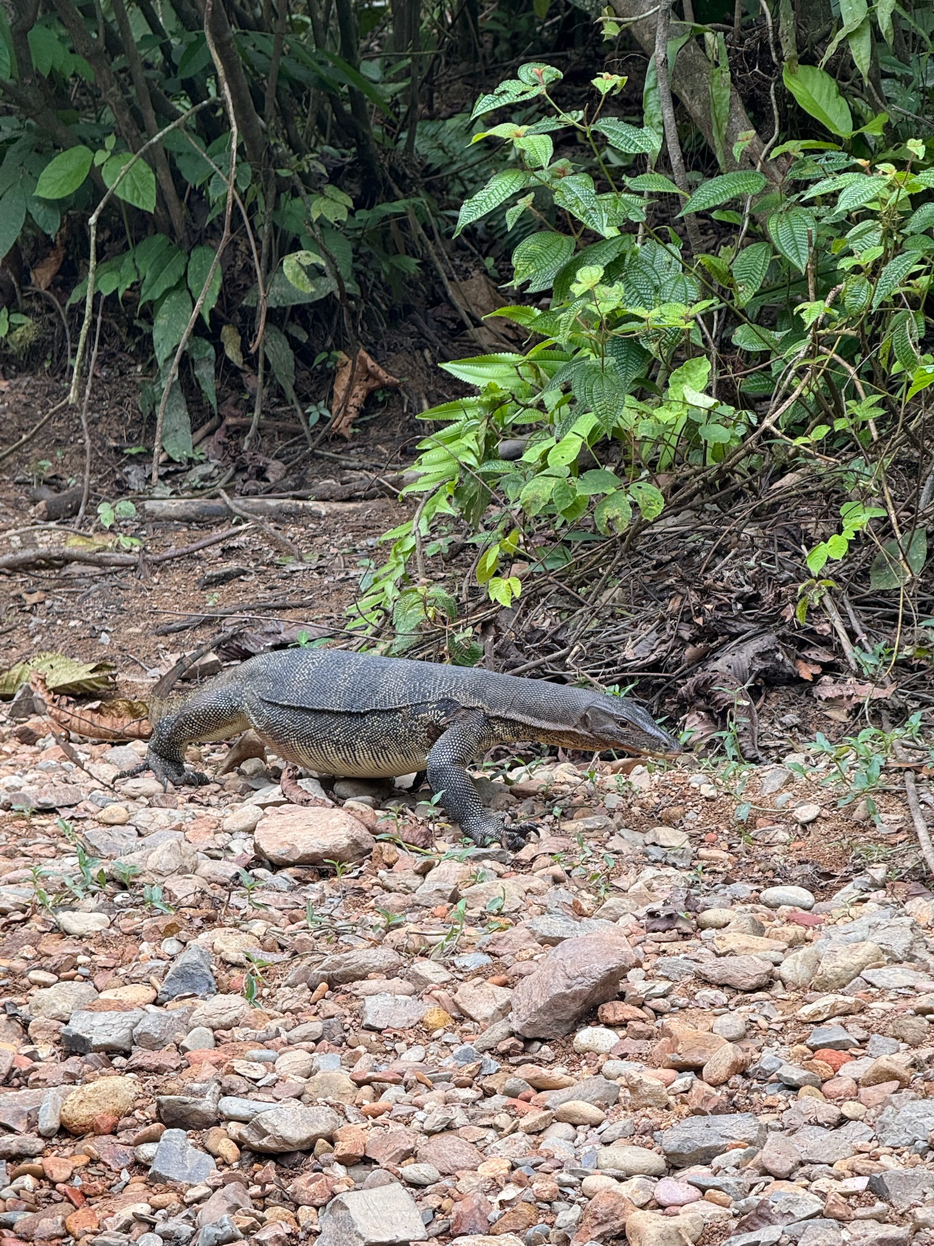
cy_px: 623
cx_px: 467
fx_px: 4317
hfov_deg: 12.3
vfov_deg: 16.4
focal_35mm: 120
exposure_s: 1/115
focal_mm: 15.66
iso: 50
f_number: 2.8
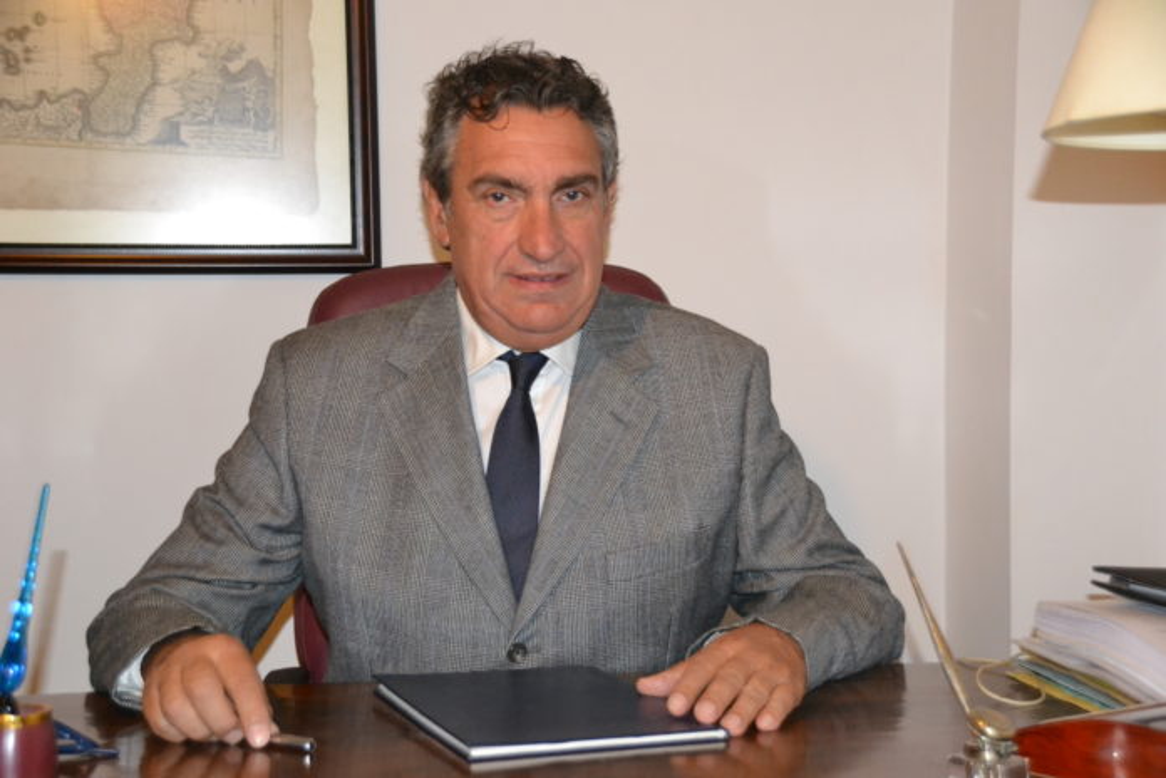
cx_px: 583
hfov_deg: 35.1
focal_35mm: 57
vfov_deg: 23.8
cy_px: 389
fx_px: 1846
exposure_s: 1/60
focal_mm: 38
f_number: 4.2
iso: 3200
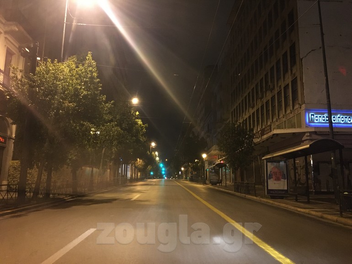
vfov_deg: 48.3
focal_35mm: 29
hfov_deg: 61.6
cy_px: 132
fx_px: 295
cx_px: 176
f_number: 2.2
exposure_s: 1/17
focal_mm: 4.15
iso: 500
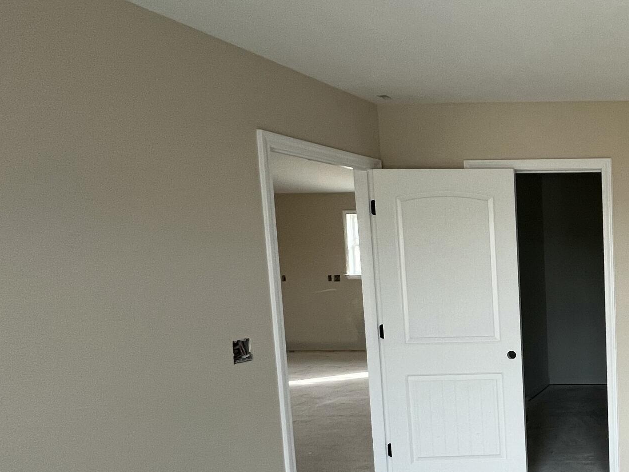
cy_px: 306
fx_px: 563
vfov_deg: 44.9
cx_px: 708
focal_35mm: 31
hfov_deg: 43.5
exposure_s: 1/99
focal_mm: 1.57
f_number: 1.8
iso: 100
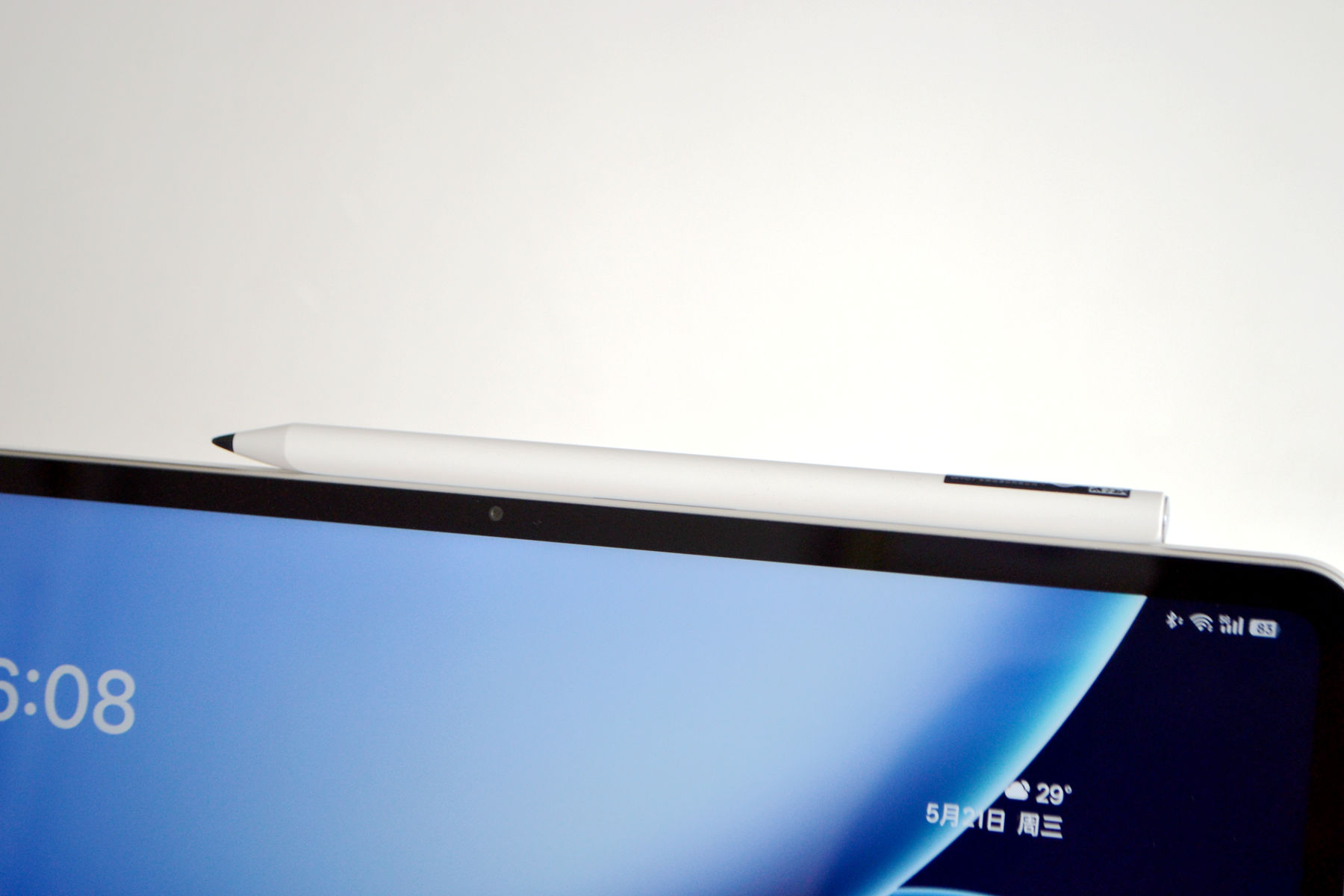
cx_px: 672
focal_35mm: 69
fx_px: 2576
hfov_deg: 29.2
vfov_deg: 19.7
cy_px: 448
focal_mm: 46
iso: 400
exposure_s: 1/80
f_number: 5.3
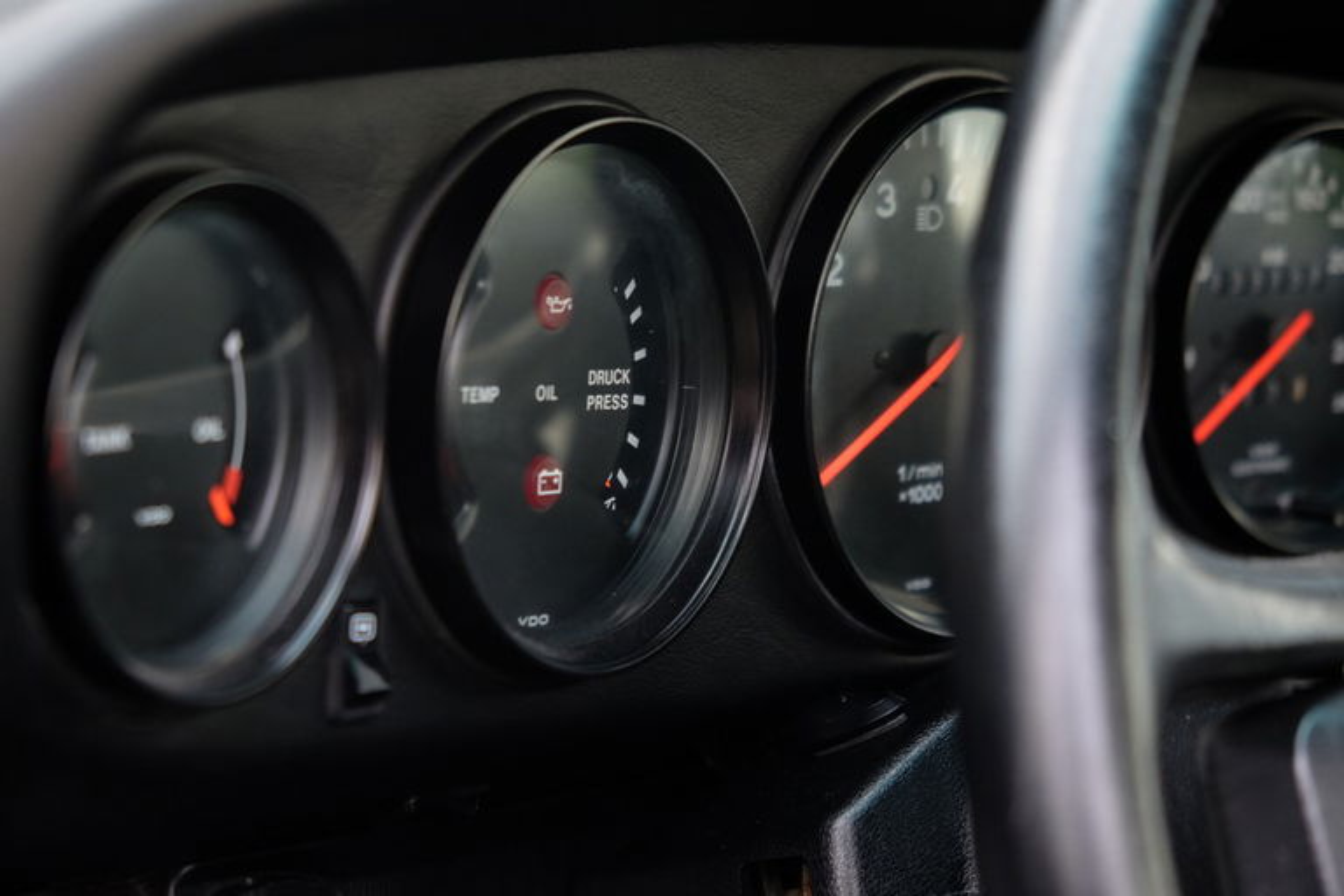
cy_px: 448
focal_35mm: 83
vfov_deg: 16.5
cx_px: 672
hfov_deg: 24.5
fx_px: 3098
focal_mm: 55
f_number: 4
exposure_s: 1/50
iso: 800
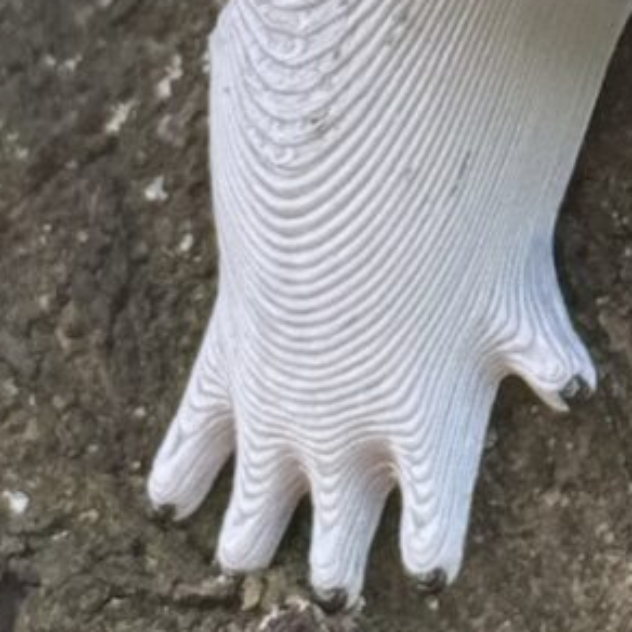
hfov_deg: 4.7
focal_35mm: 372
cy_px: -167
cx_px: 695
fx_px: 7684
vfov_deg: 4.7
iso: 100
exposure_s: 1/405
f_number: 1.78
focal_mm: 6.76
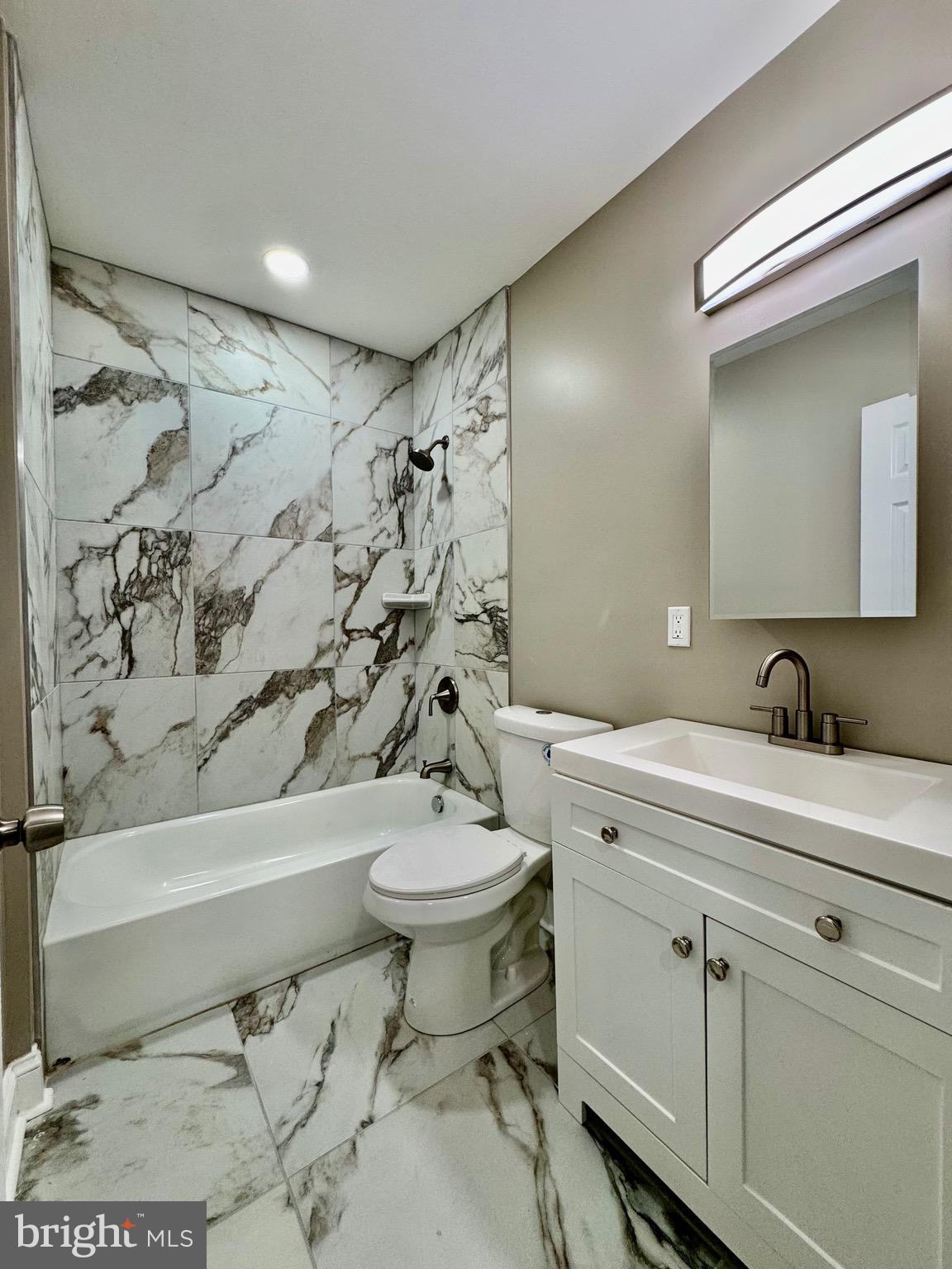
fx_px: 513
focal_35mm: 14
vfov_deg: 102.1
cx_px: 476
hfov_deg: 85.7
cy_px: 634
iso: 125
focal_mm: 2.22
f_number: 2.2
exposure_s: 1/120
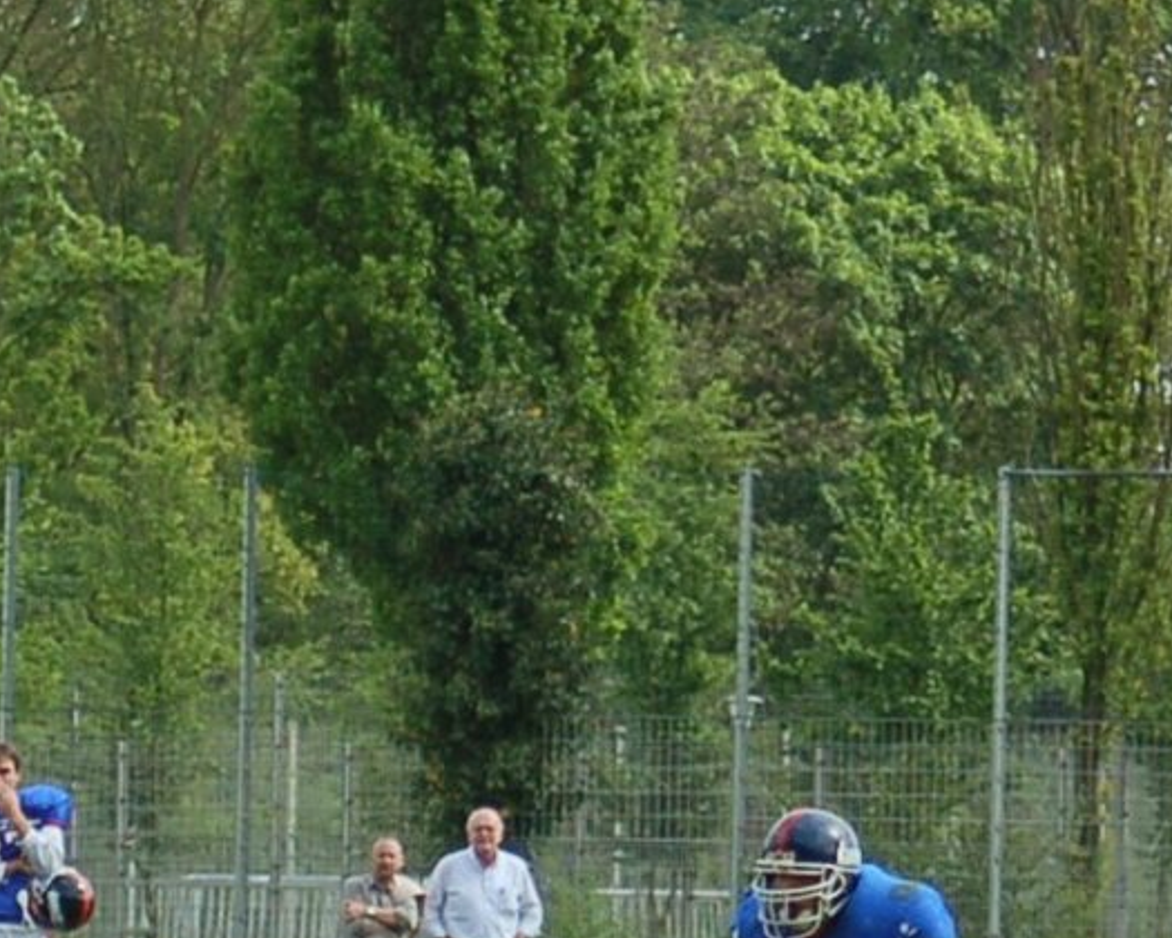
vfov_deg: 3.7
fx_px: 14291
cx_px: -636
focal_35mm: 412
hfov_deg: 4.7
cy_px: 1197
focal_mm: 70
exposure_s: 1/1000
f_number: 4
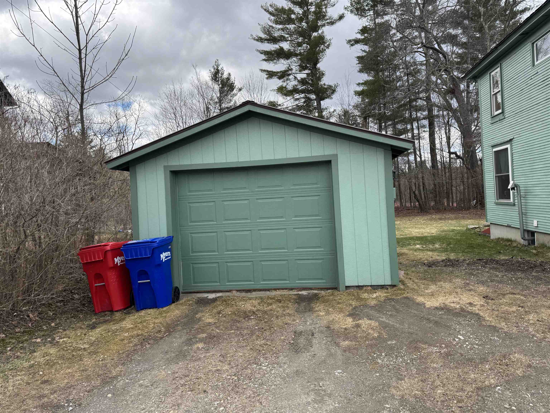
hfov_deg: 71.6
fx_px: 381
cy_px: 206
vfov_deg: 56.8
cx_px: 275
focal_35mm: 24
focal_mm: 6.76
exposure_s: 1/1339
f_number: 1.78
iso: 80
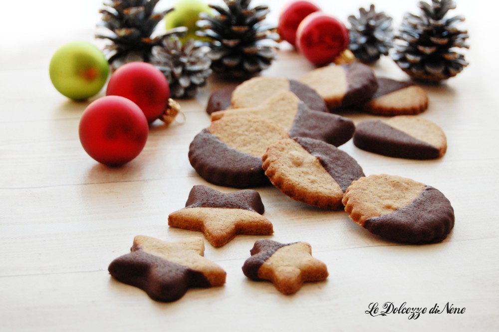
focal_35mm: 72
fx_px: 997
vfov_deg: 18.9
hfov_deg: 28.1
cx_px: 250
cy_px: 166
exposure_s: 1/30
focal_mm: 48
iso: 800
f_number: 5.6
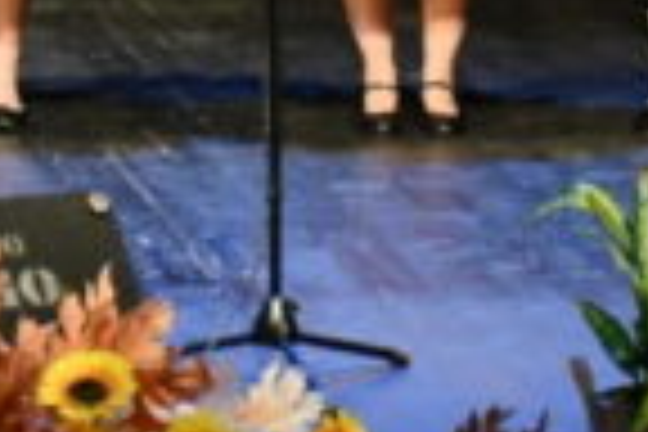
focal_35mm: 484
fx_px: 8711
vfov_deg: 2.8
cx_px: 14
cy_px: -364
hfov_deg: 4.3
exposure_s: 1/80
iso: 3200
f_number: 5
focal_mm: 62
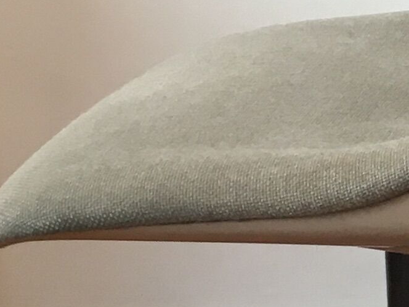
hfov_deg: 10.2
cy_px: 166
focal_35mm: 176
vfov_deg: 8.4
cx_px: 858
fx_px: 2080
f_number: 2.2
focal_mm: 4.15
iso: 40
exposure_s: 1/33
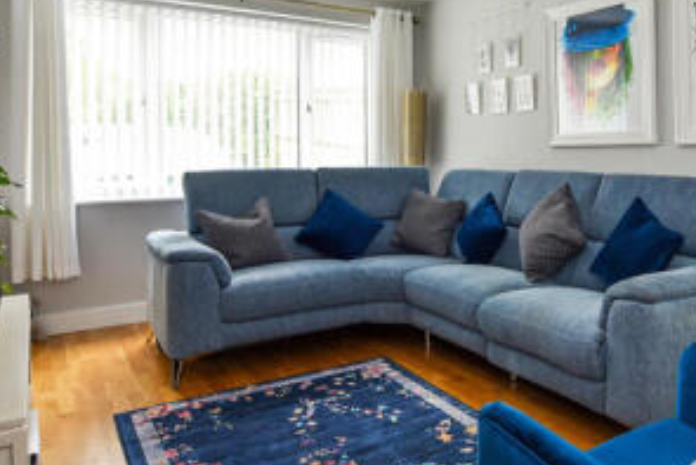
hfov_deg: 57.4
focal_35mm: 31
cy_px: 140
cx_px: 517
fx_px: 600
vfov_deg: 41.6
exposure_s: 1/40
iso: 400
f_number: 8
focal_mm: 14
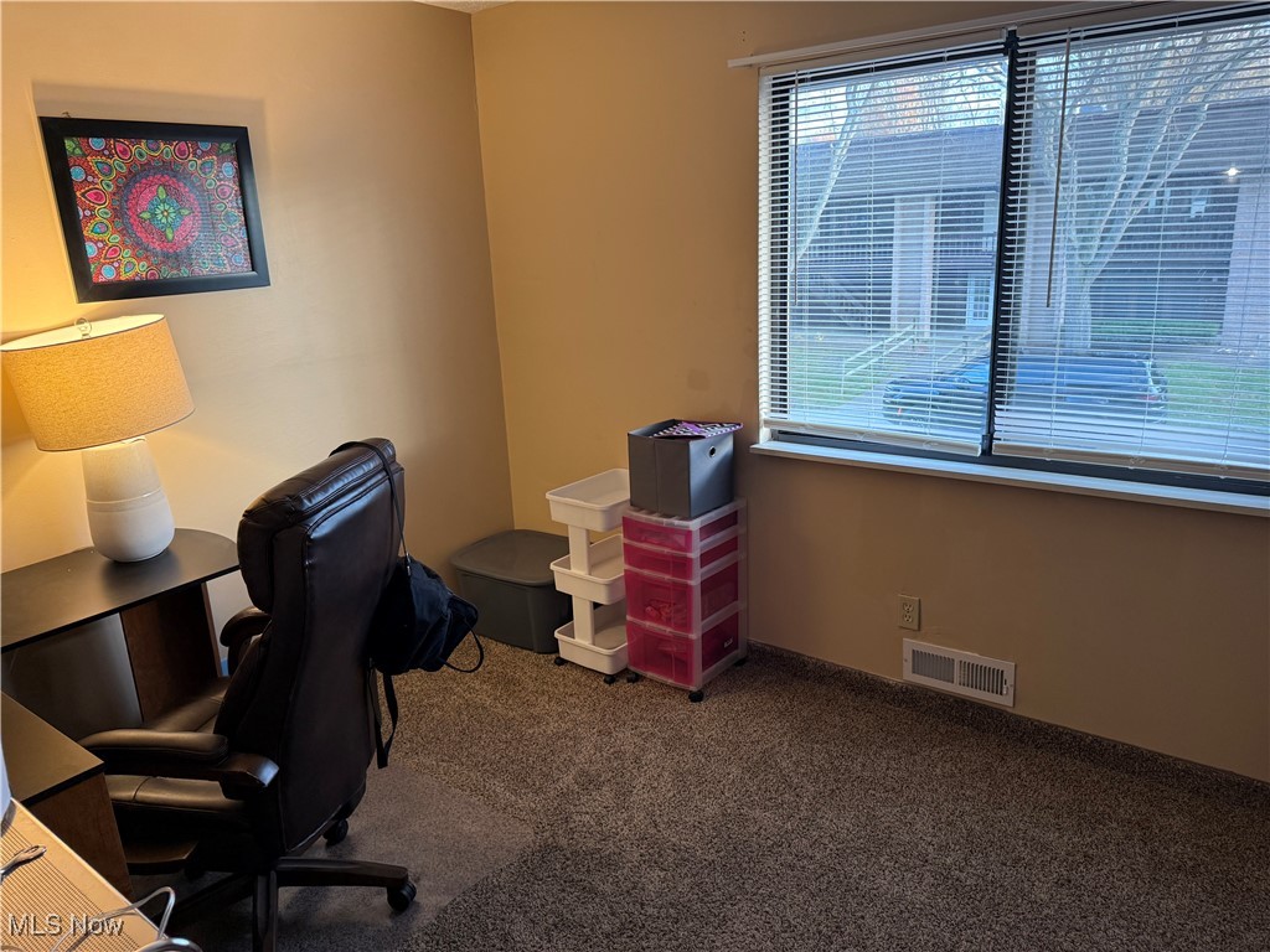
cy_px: 476
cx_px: 635
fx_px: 881
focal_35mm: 24
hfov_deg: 71.6
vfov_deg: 56.8
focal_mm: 6.76
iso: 200
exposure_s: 1/60
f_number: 1.78
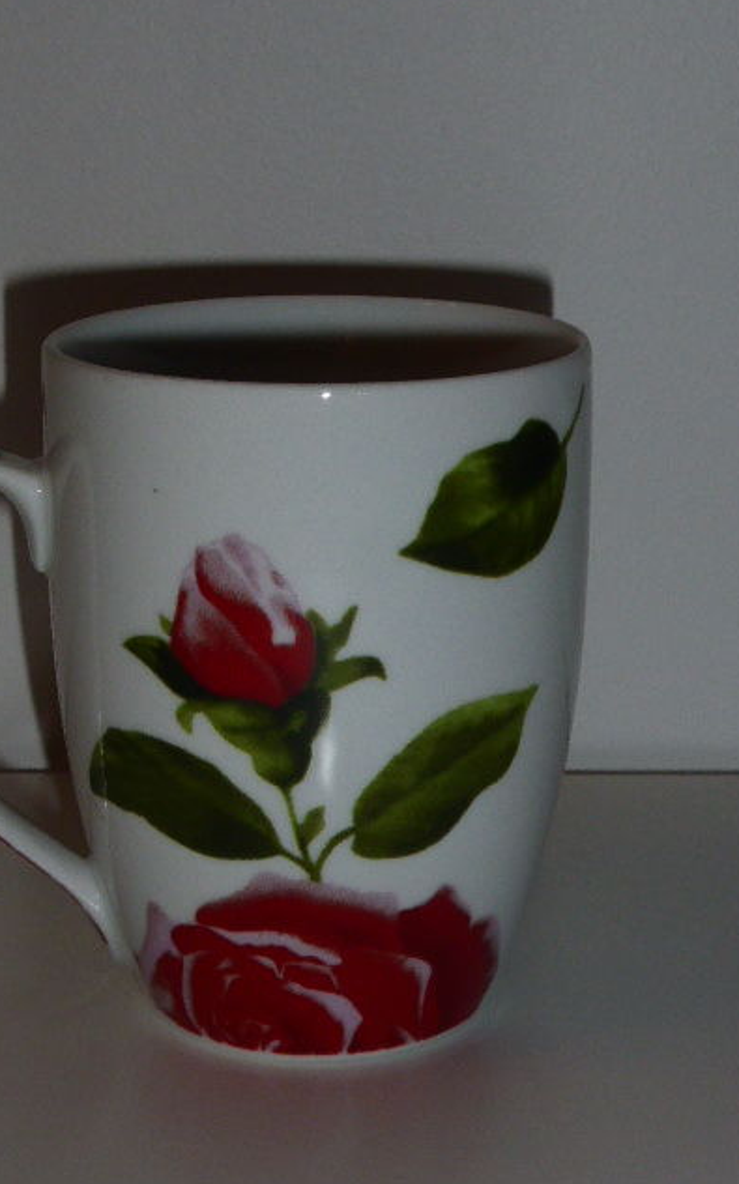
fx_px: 2387
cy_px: 591
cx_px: 318
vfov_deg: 27.9
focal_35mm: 74
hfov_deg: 17.6
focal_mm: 11.7
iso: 320
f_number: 4.9
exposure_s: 1/250
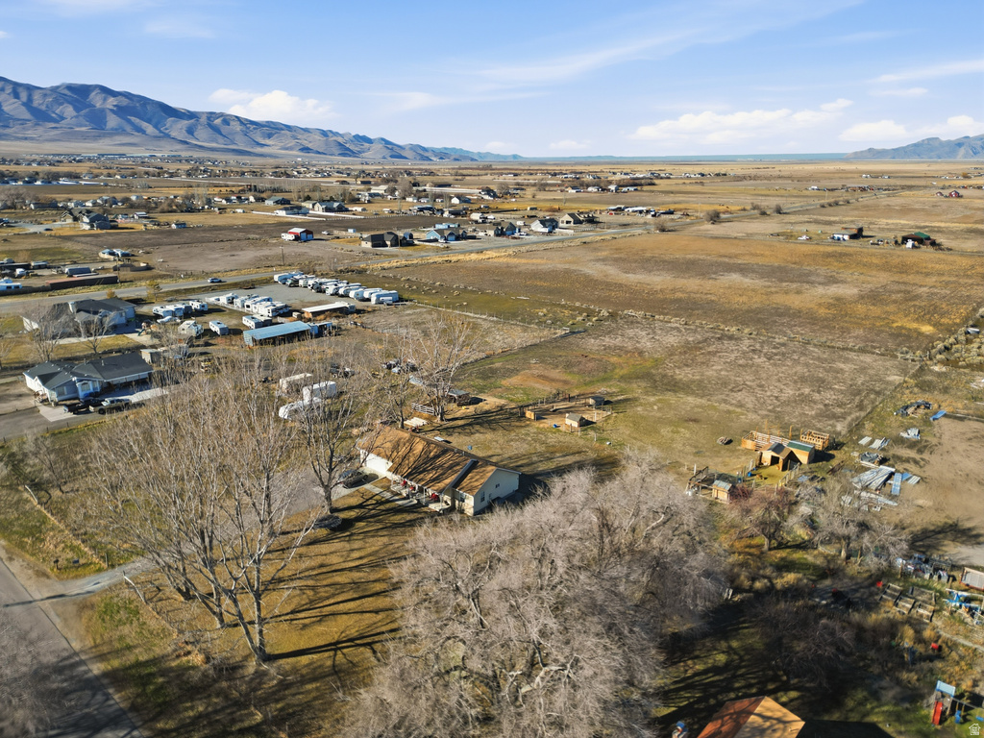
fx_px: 682
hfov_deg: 71.6
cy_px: 369
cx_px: 492
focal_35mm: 24
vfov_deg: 56.8
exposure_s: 1/4000
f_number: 1.7
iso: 130
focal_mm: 6.7
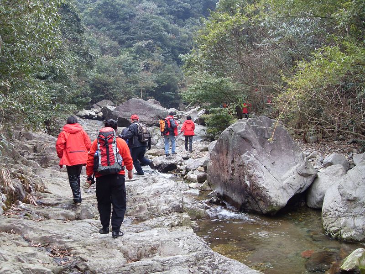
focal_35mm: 37
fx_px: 390
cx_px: 182
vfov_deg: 38.7
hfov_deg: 50.1
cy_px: 137
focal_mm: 6.3
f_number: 2.8
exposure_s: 1/60
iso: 100
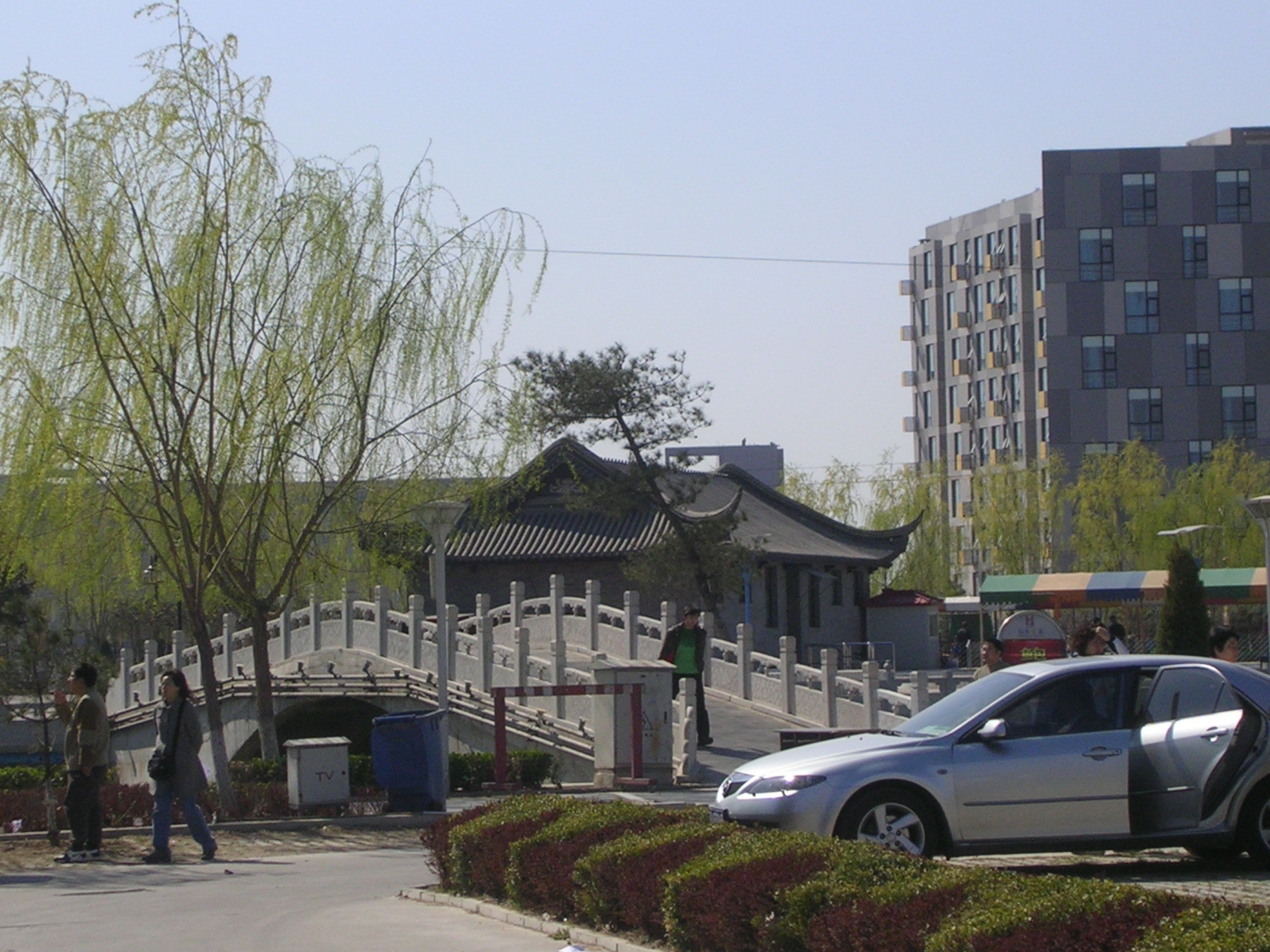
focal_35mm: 126
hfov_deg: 15.6
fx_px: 4622
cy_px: 510
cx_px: 501
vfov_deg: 11.8
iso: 50
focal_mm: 13
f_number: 4.1
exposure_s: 1/1037
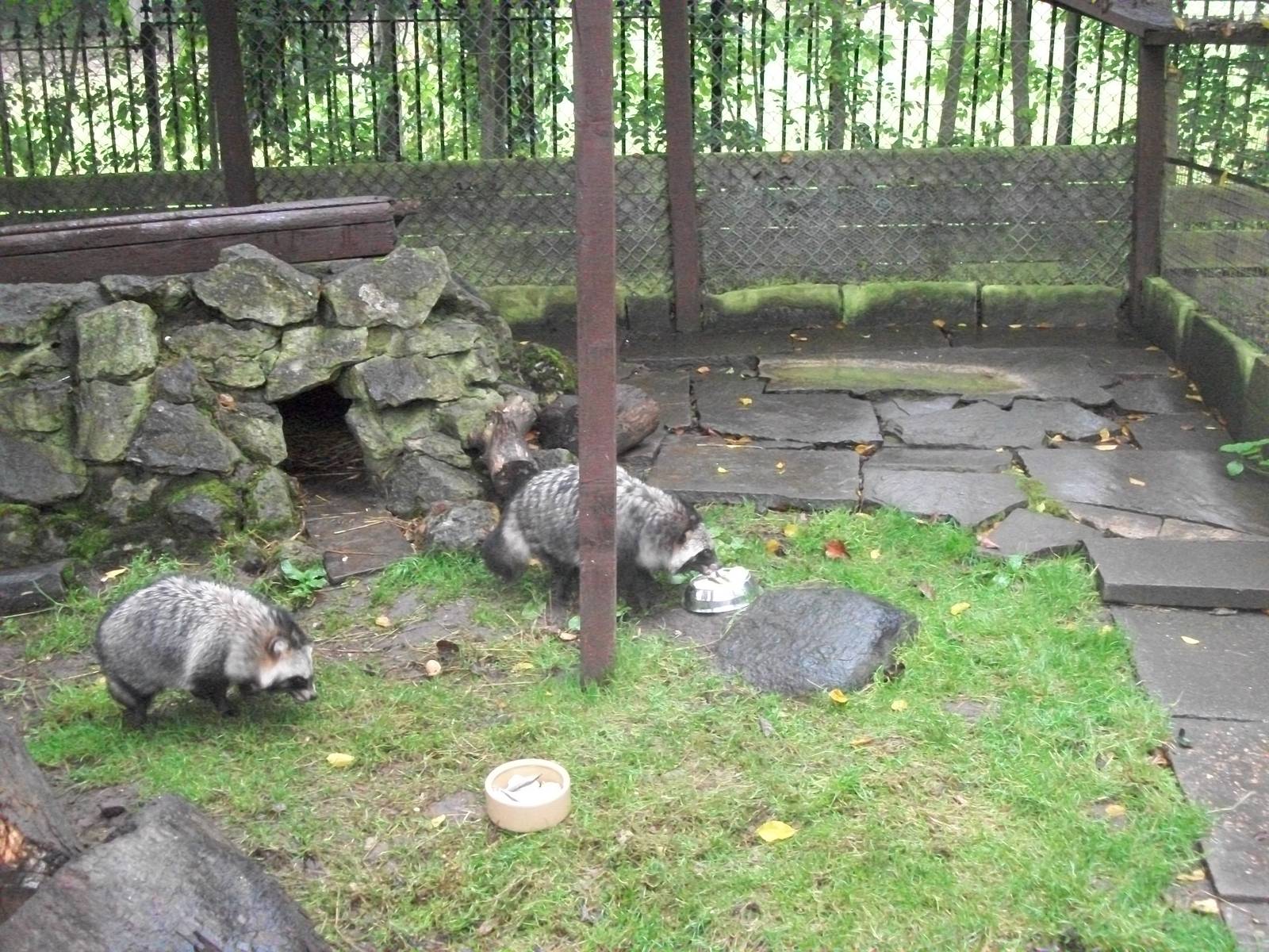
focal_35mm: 40
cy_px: 476
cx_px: 634
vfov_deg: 36.0
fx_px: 1466
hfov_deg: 46.8
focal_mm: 7.1
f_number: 3.2
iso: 800
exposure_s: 1/40
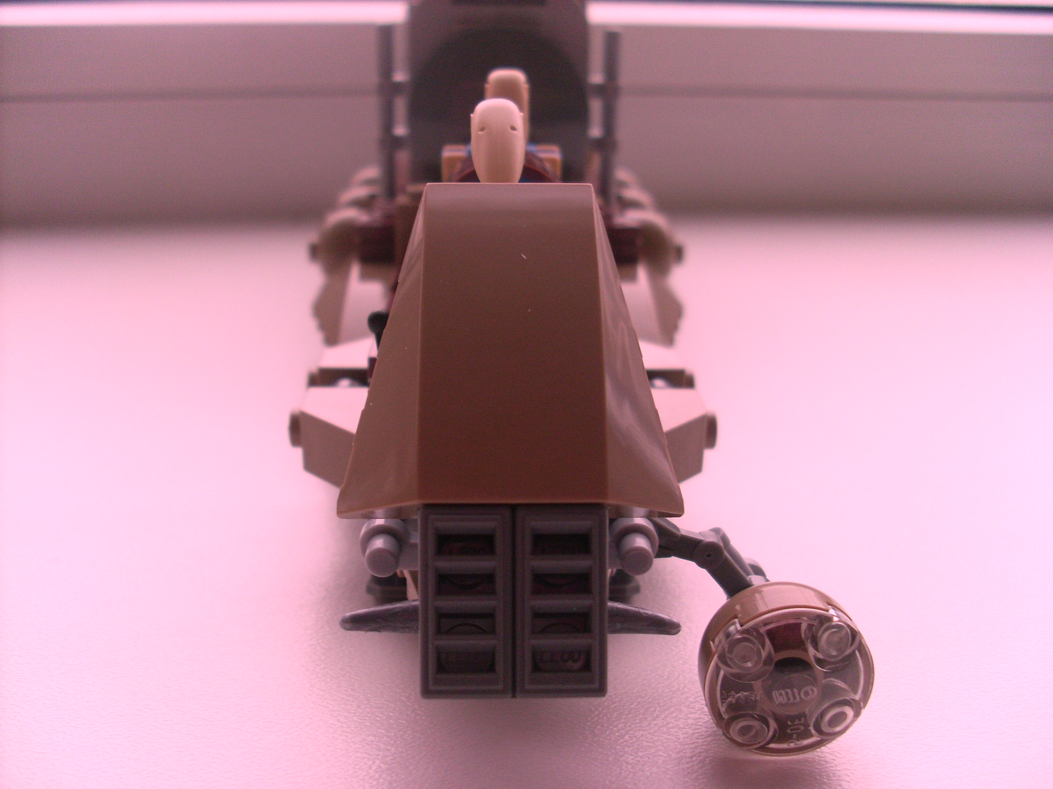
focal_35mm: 38
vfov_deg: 37.7
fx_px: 1156
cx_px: 526
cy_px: 394
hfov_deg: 49.0
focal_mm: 6.3
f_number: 3
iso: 100
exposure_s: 1/60
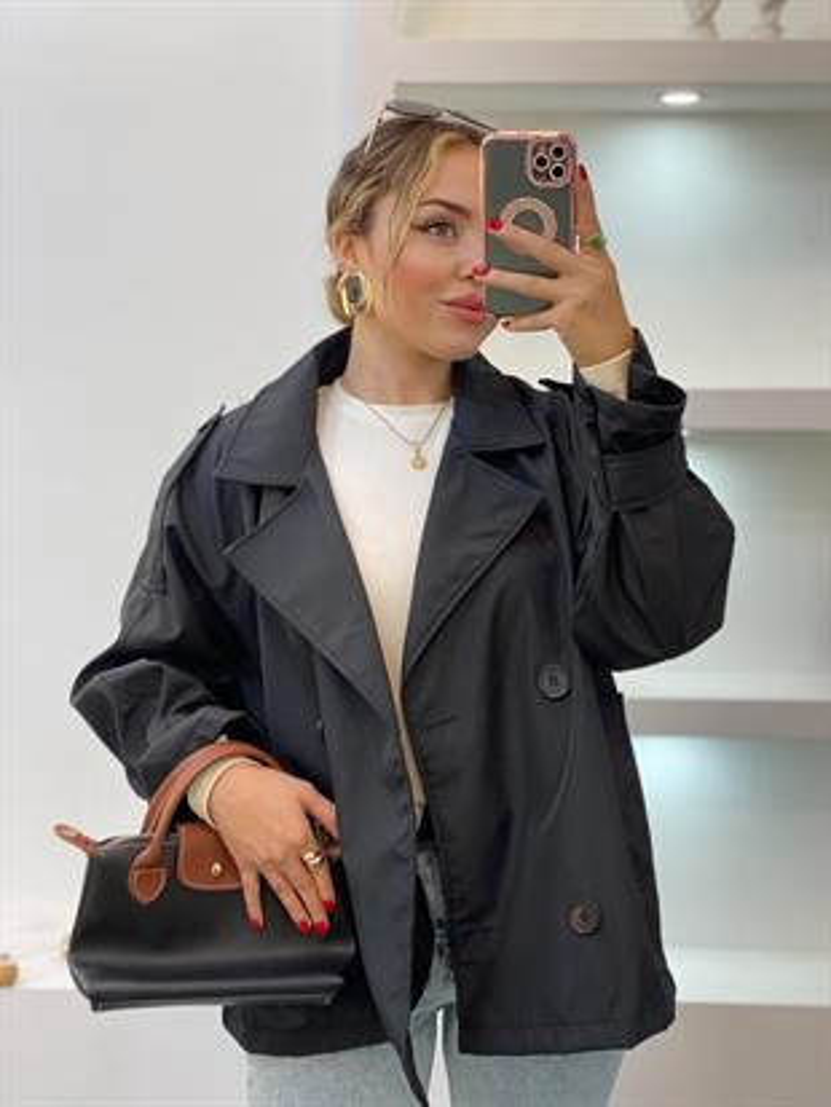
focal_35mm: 52
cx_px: 416
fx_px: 1664
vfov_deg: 36.8
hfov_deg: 28.0
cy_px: 554
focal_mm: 6
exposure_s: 1/100
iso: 100
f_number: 2
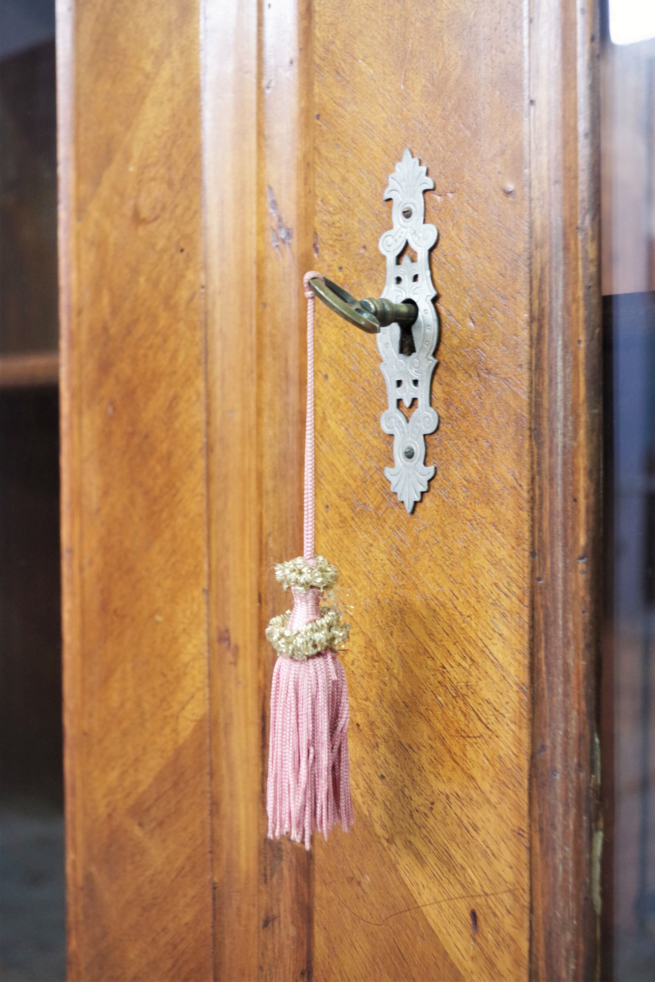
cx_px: 328
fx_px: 1146
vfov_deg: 46.4
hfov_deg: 31.9
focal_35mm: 42
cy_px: 491
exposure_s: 1/20
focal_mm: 28.13
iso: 1600
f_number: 4
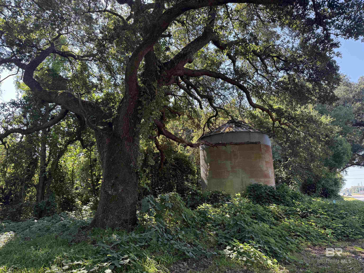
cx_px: 182
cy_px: 136
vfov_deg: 56.8
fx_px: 252
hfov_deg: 71.6
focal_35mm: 24
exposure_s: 1/361
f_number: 1.78
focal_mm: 6.76
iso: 100
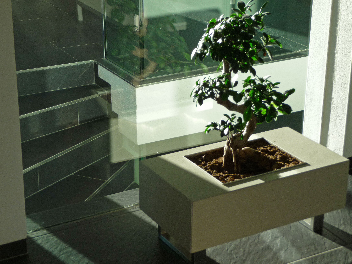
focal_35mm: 84
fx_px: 854
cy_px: 132
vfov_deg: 17.6
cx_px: 176
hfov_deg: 23.3
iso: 100
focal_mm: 14.2
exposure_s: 1/80
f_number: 4.7
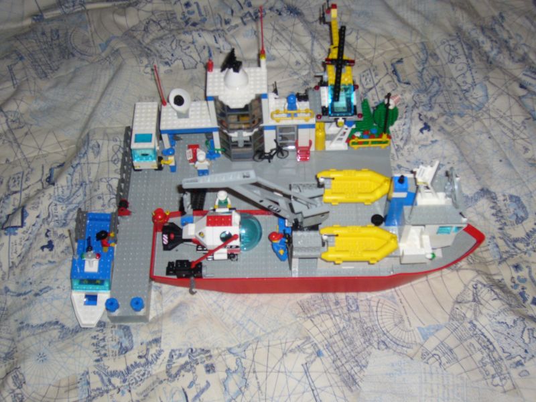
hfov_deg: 42.1
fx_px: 697
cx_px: 268
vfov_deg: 32.2
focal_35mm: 45
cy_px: 201
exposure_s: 1/60
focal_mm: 7.5
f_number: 3.2
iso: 100
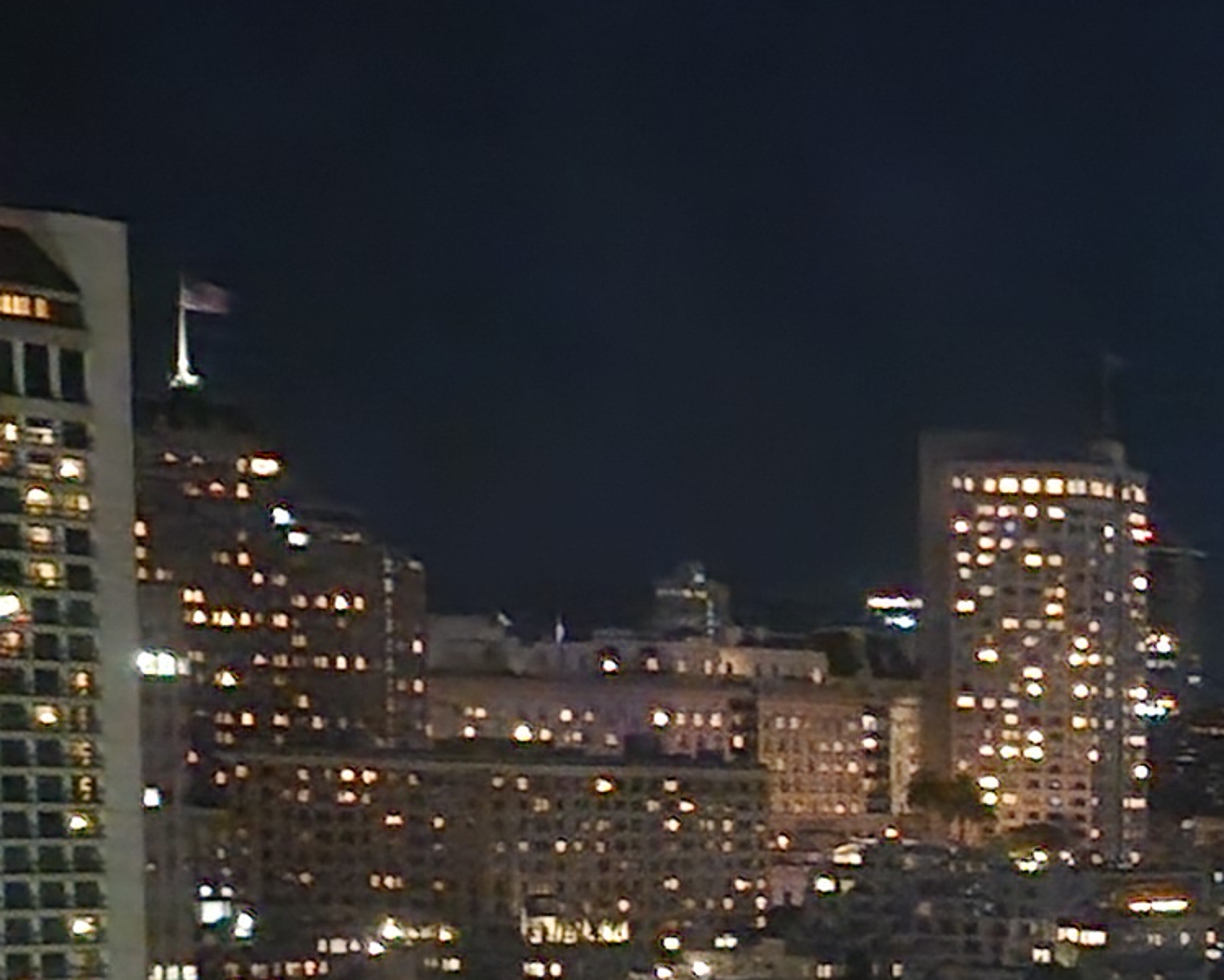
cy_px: 1230
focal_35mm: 120
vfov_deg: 12.5
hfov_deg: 14.2
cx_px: 2199
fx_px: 4349
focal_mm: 6.4
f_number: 1.8
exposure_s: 1/11
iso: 1600
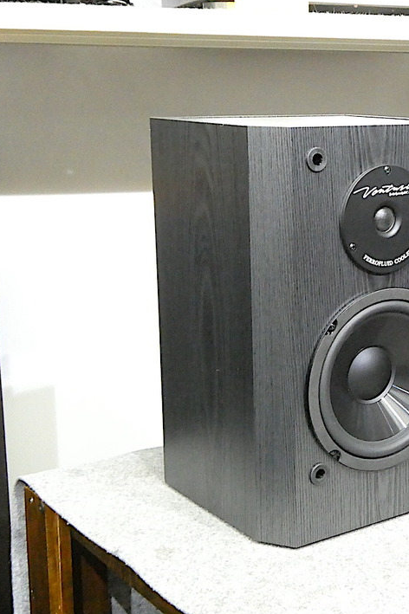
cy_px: 306
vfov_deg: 32.4
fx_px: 1058
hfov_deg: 21.1
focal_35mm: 62
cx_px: 410
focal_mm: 7.8
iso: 1600
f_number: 4.7
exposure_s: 1/13
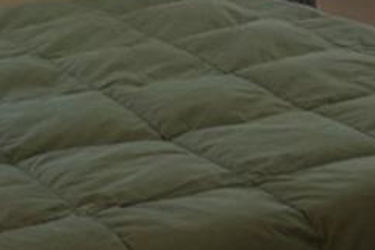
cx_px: 223
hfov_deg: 13.3
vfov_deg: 8.5
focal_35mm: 154
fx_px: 1604
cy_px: -208
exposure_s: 1/30
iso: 200
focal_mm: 24
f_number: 4
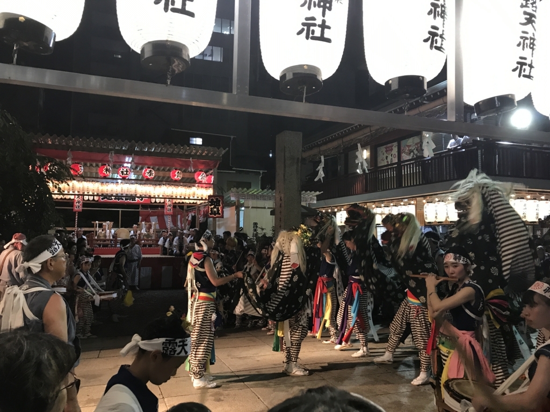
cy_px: 206
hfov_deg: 63.4
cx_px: 275
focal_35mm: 28
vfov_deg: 49.7
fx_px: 445
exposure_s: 1/15
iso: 50
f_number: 1.8
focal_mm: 3.99
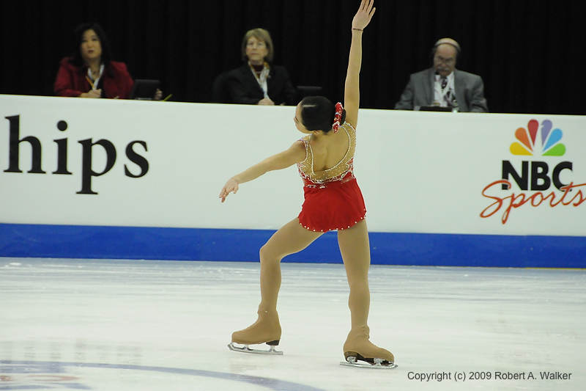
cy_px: 196
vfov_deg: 6.1
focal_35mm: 225
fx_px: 3662
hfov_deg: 9.2
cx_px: 293
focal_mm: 150
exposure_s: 1/800
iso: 3200
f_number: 5.6
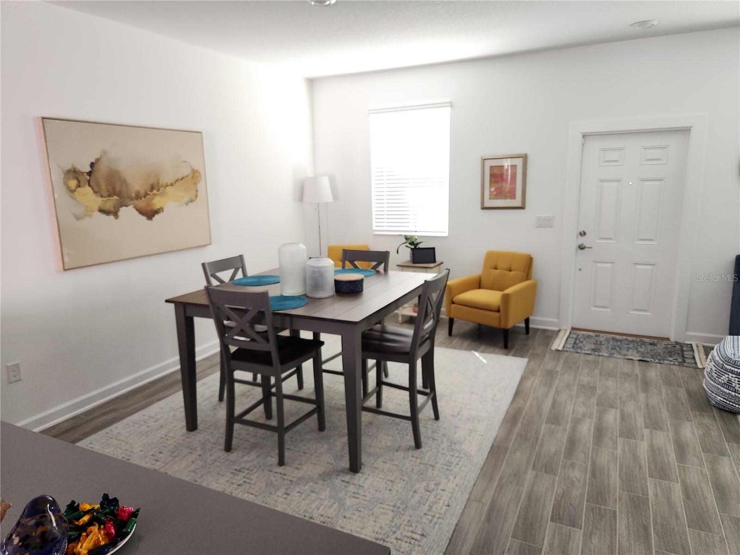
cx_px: 370
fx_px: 492
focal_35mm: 23
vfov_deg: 58.9
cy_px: 278
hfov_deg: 73.9
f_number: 1.8
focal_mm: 5.4
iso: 250
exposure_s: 1/120
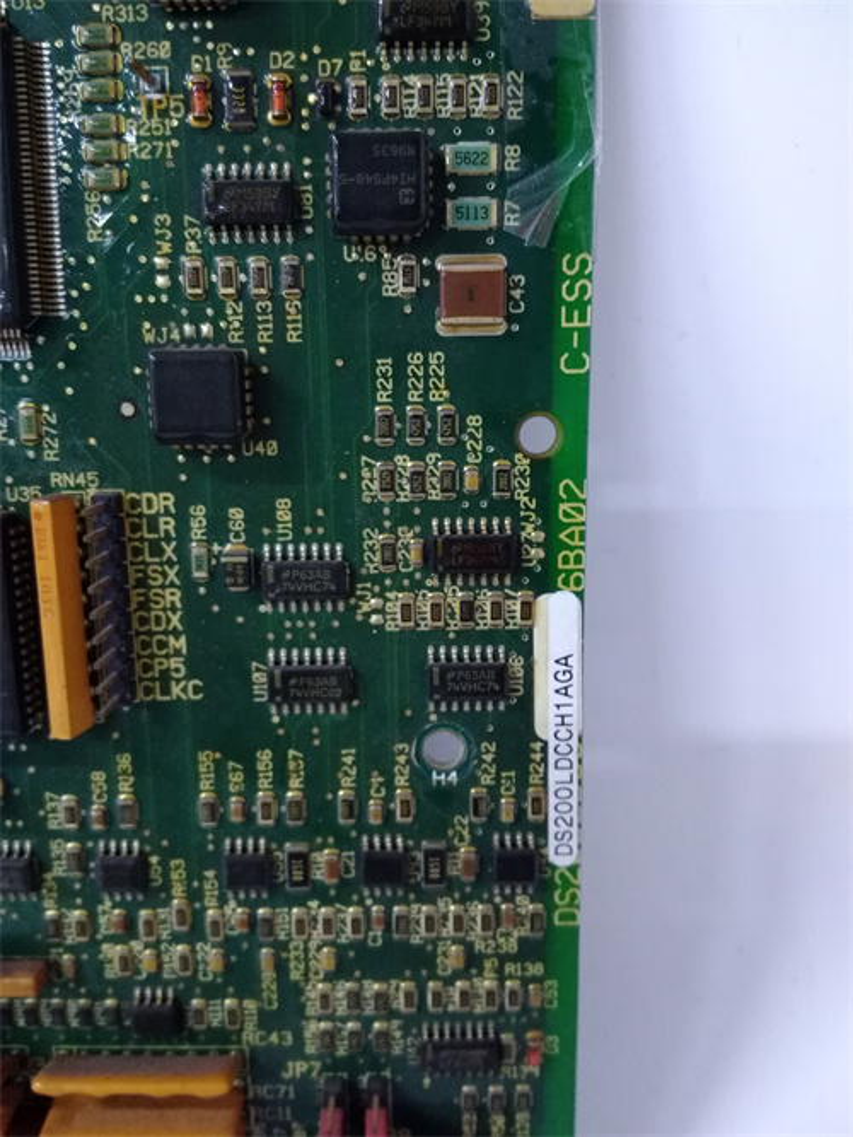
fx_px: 887
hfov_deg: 51.4
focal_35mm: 27
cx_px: 426
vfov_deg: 65.3
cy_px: 568
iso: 844
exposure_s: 1/25
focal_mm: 3.79
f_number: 2
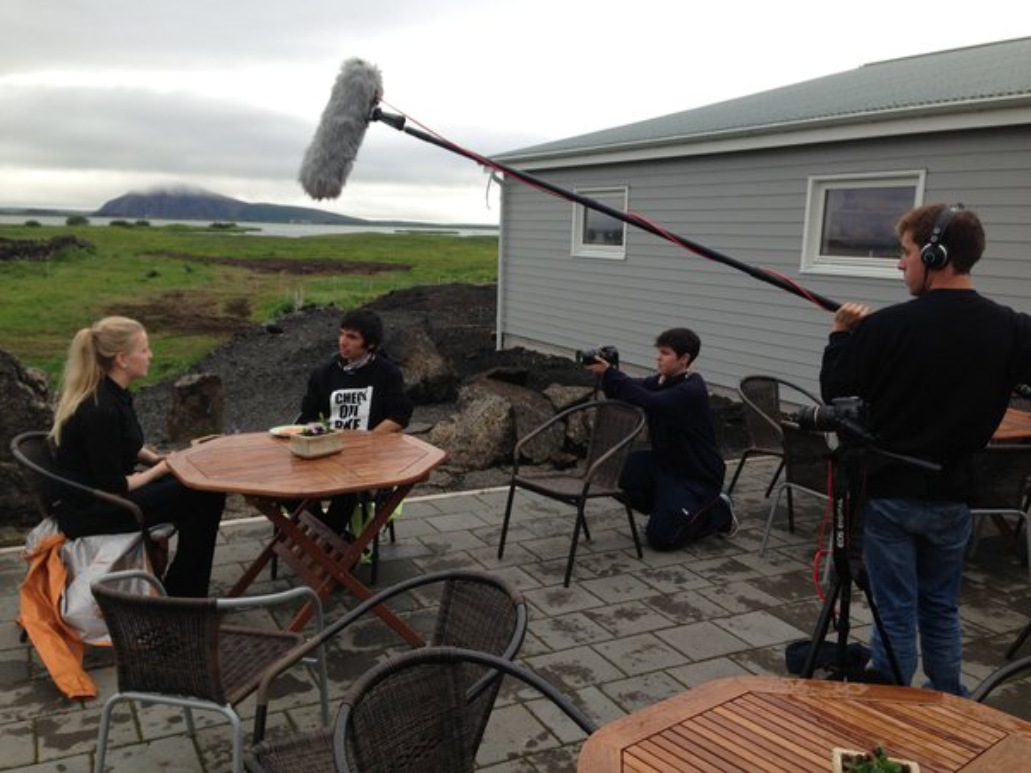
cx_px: 516
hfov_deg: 55.4
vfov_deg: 42.9
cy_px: 386
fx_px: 983
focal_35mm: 33
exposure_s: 1/274
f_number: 2.4
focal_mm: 4.13
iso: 50
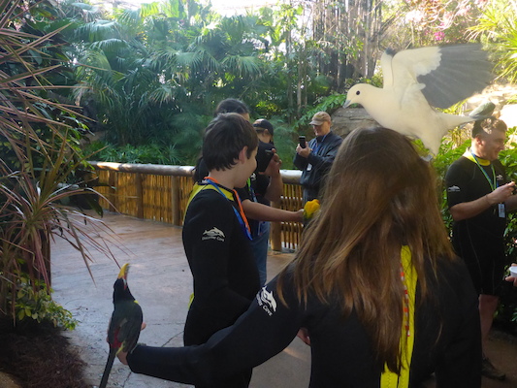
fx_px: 523
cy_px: 194
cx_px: 258
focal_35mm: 35
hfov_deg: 52.6
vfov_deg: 40.7
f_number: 3.7
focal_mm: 6
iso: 800
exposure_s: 1/250
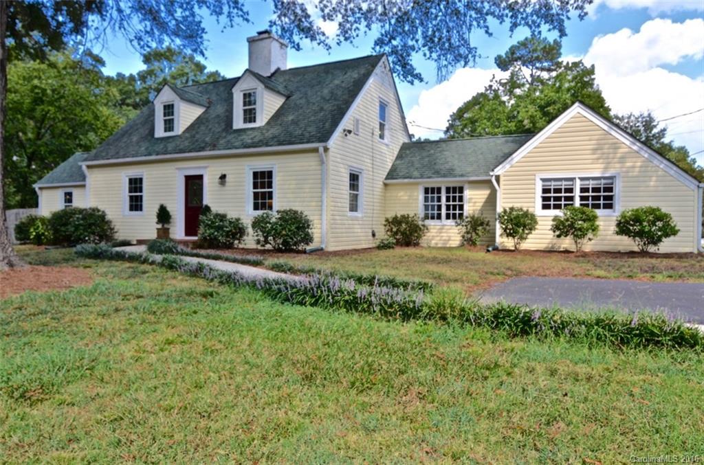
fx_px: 439
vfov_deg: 55.9
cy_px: 232
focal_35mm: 22
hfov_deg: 77.5
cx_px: 352
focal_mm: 15
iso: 125
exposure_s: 1/200
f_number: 7.1
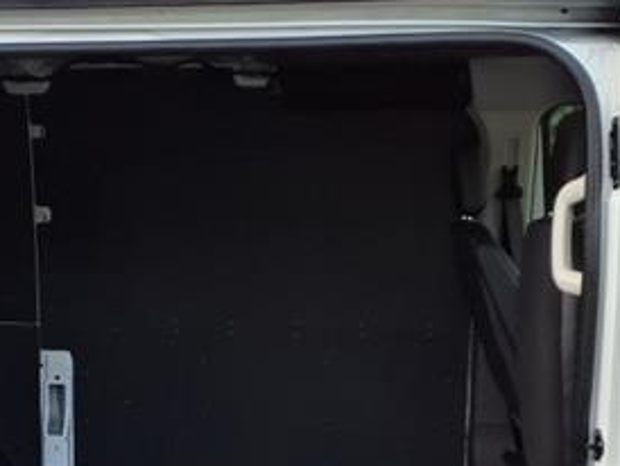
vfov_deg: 22.9
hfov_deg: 30.4
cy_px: 382
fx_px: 1129
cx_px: 197
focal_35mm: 63
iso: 40
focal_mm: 3.58
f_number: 1.9
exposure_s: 1/500
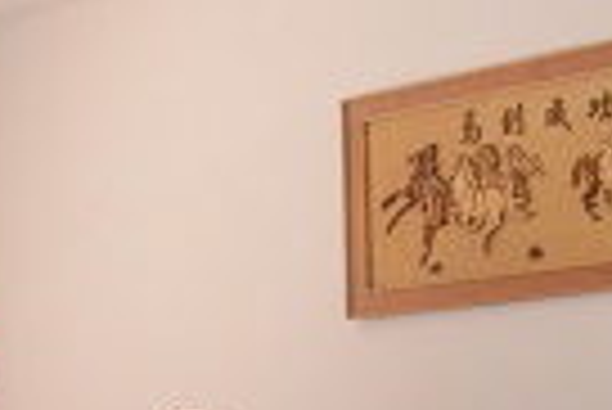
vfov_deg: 13.2
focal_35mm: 99
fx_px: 1685
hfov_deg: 20.5
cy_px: 597
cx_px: 410
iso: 3200
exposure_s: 1/30
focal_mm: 18
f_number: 10
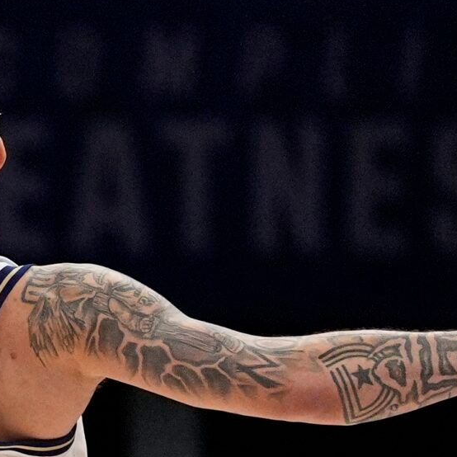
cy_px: 457
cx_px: -261
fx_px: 17610
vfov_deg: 1.5
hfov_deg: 1.5
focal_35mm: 1179
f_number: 2.8
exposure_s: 1/2000
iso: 3200
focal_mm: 300
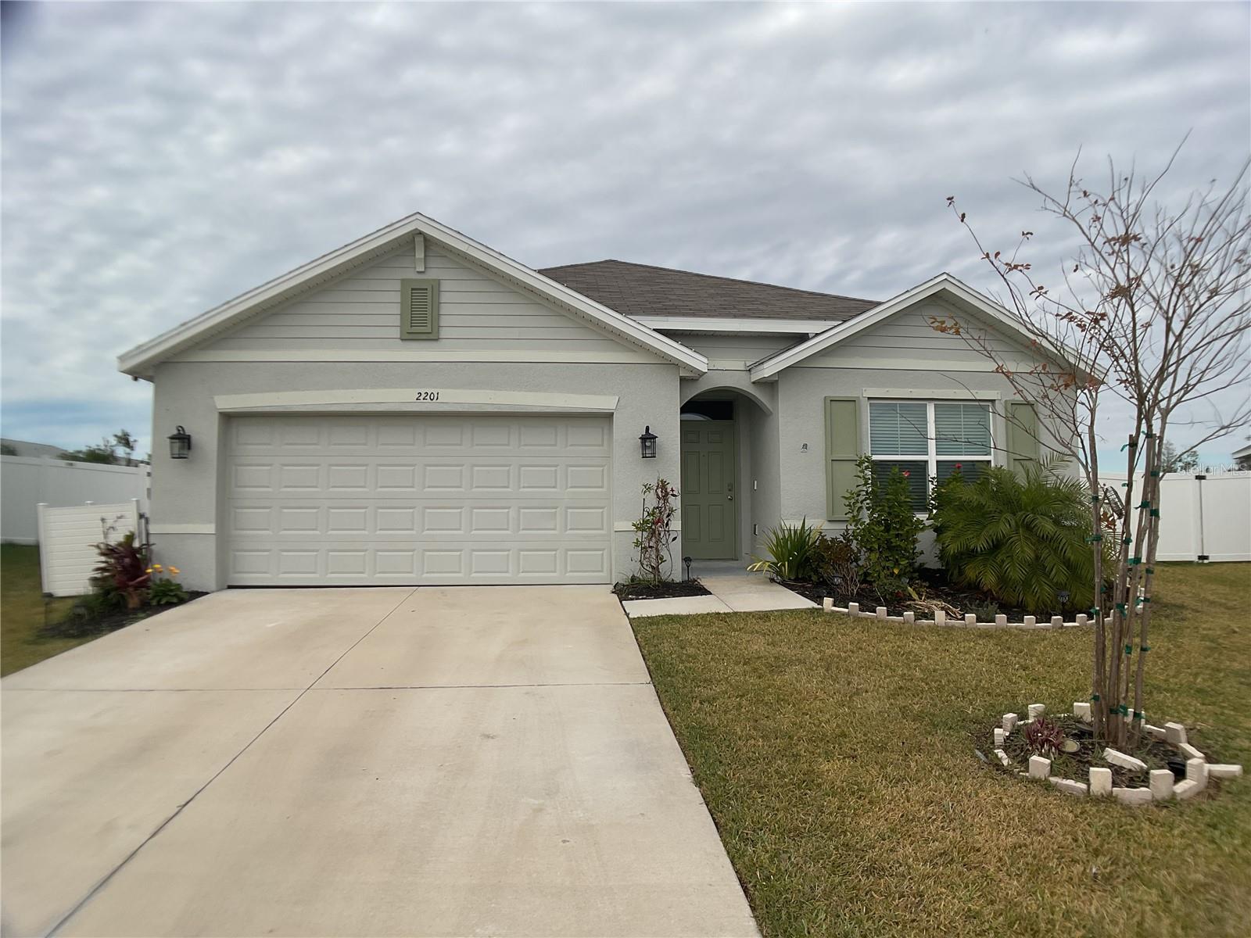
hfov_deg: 61.7
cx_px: 626
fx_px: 1048
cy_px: 469
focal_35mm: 29
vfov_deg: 48.2
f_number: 1.8
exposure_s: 1/2667
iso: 16
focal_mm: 3
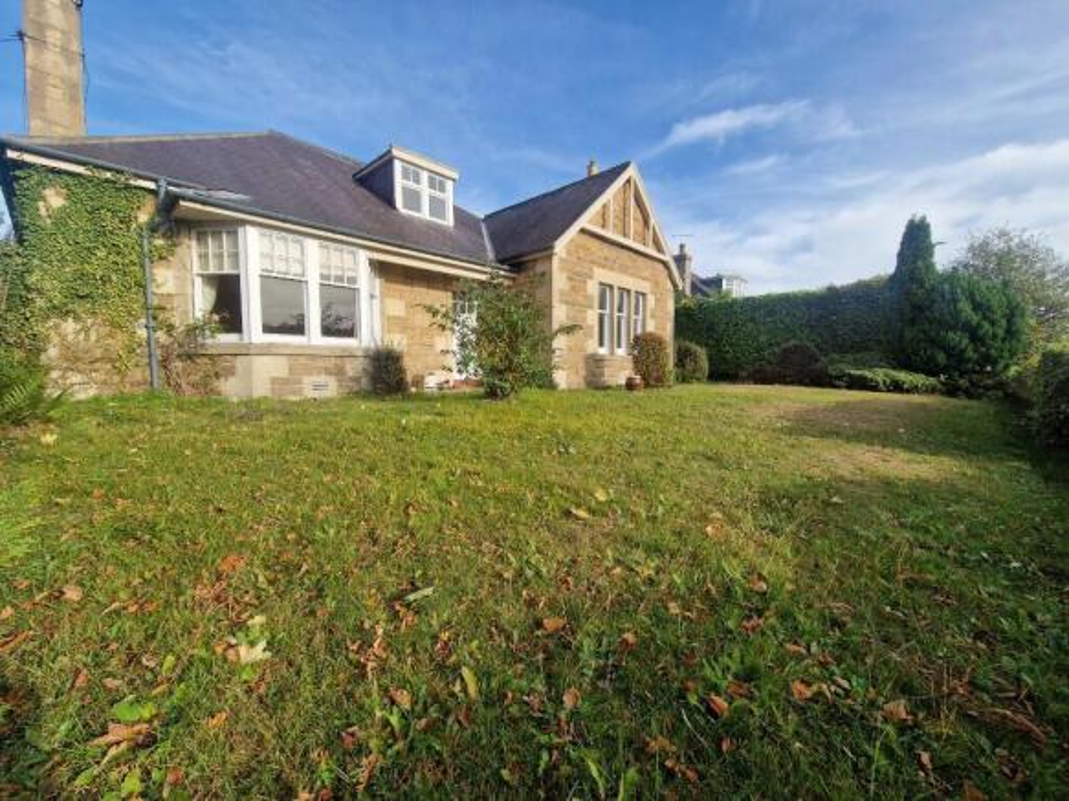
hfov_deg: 106.2
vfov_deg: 89.9
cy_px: 400
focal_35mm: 13
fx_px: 401
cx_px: 534
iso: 50
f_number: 2.2
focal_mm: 2.2
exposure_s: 1/1188
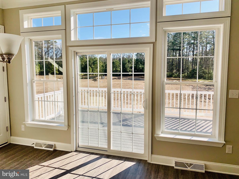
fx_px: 180
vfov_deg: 53.1
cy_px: 90
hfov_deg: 67.3
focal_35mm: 26
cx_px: 120
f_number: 1.8
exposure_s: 1/1387
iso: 25
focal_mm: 4.25
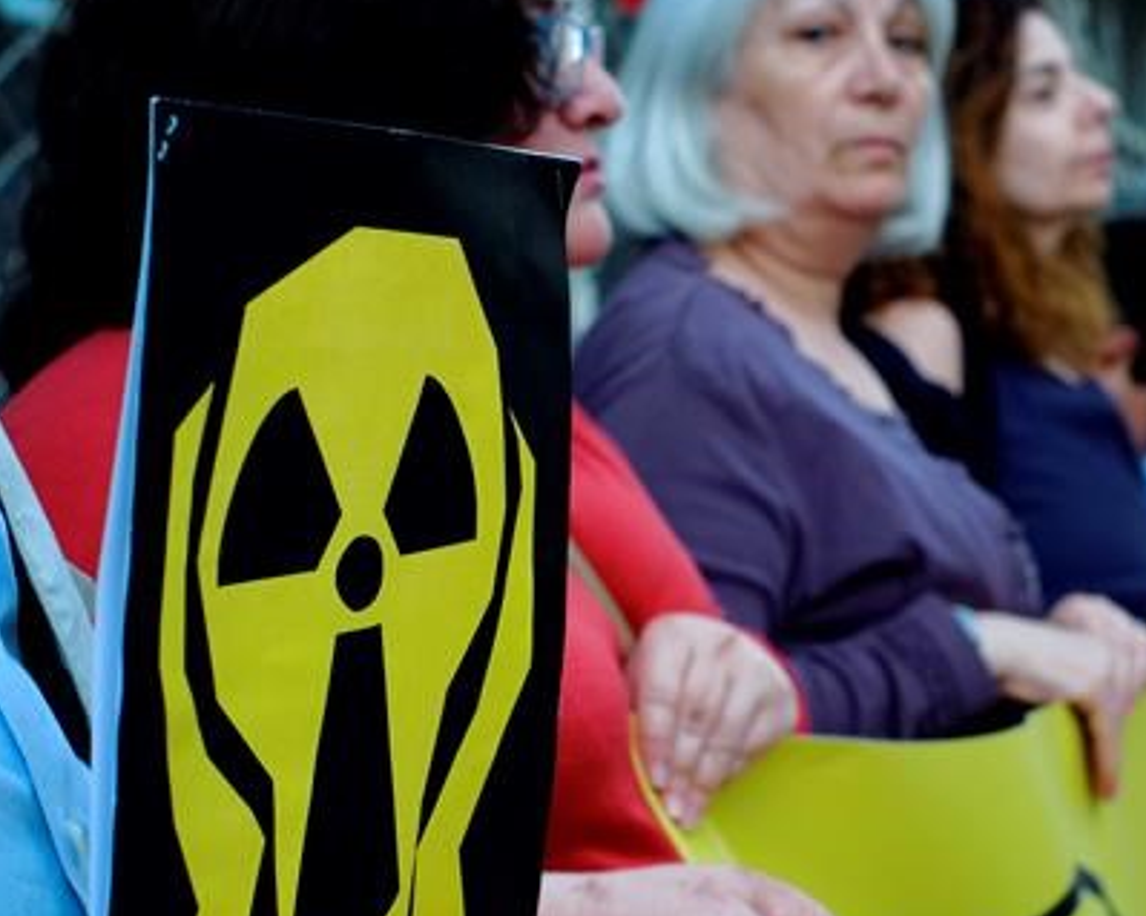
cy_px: 556
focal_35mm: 81
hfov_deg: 23.3
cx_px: 873
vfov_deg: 18.9
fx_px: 2747
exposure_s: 1/60
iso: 1000
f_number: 4.5
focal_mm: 35
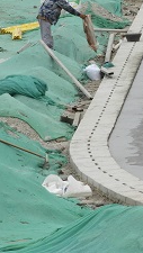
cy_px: 92
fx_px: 2985
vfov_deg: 4.9
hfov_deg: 2.7
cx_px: 254
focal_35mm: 444
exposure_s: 1/125
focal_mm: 24.2
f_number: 5
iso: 100
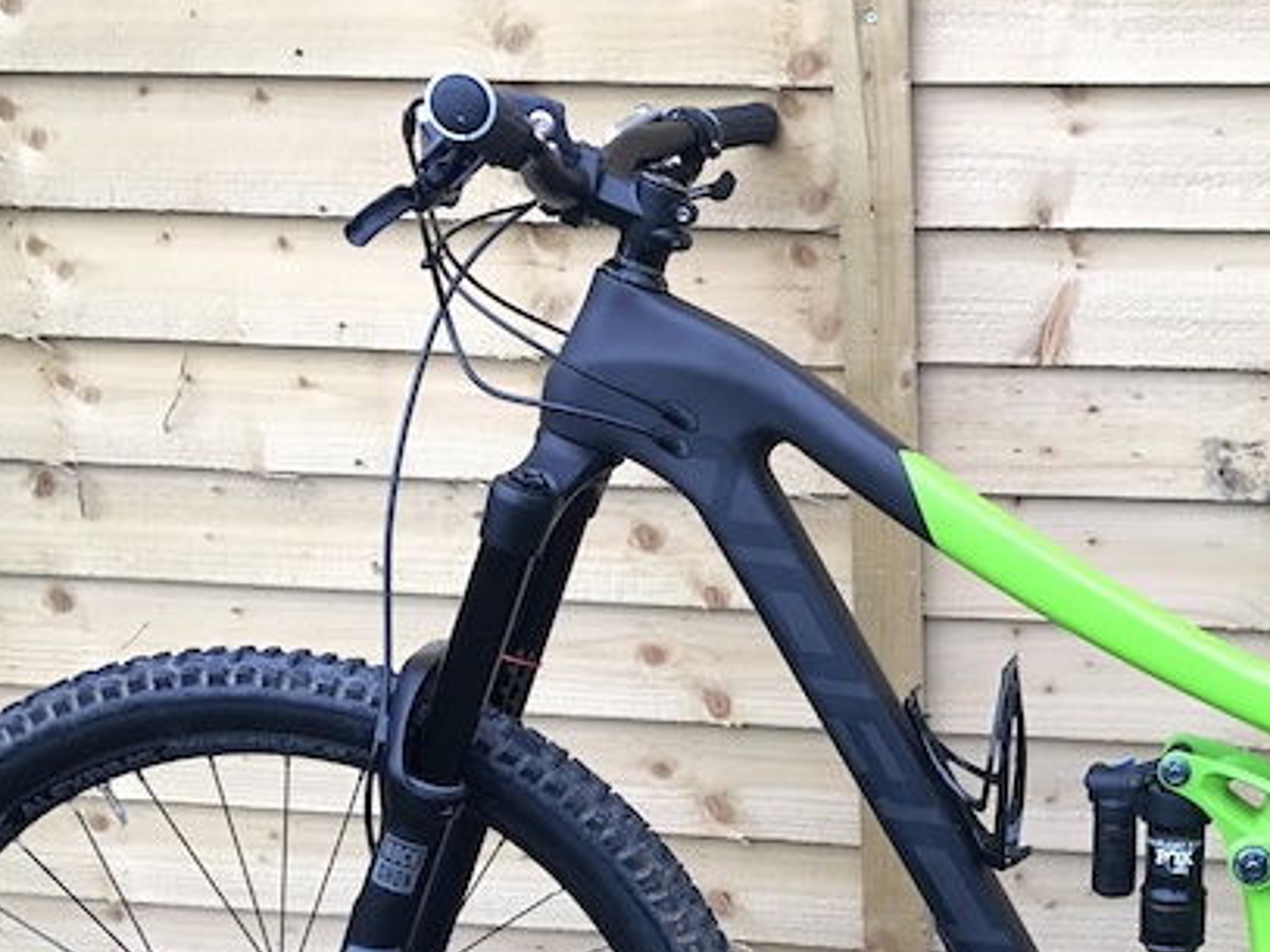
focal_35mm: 57
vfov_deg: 25.2
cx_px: 1077
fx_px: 2091
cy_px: 758
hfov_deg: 32.5
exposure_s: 1/33
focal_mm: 4.15
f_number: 2.2
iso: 40
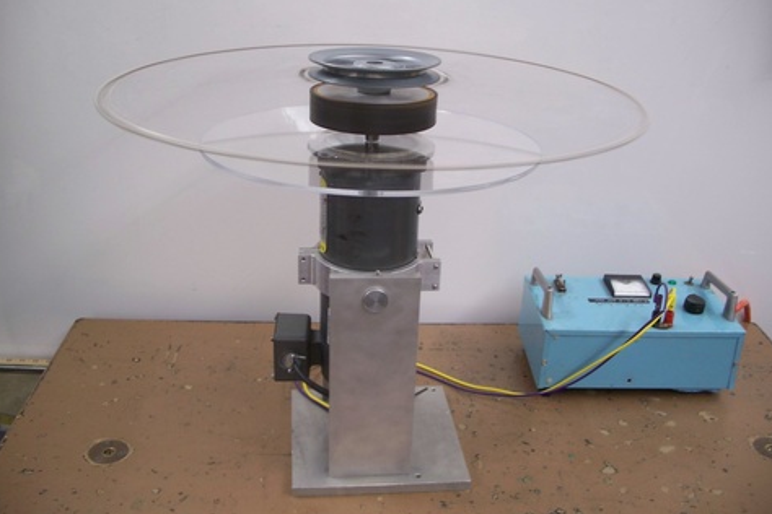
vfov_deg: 34.2
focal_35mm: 39
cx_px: 386
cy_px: 236
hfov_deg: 49.6
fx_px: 836
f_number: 2.8
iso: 200
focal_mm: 7.8
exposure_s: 1/30
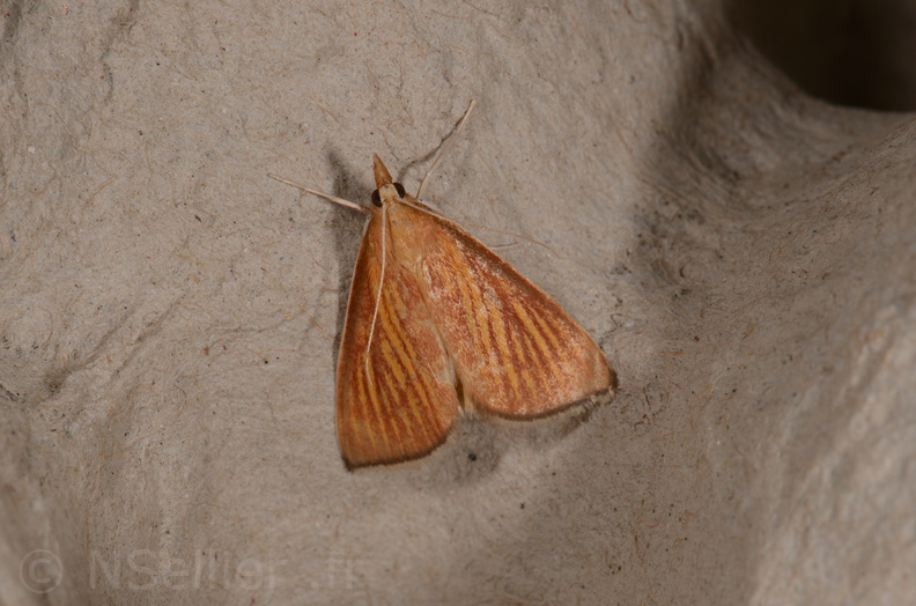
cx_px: 458
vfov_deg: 10.7
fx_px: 3236
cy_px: 303
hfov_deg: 16.1
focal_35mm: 128
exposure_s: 1/60
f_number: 25
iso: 100
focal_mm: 85
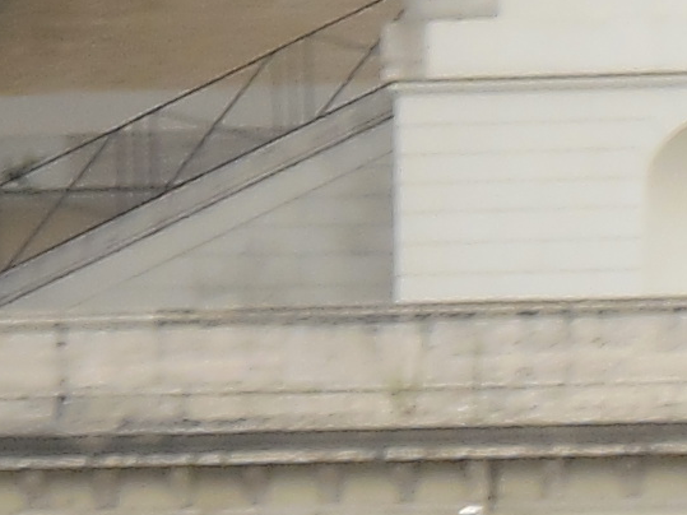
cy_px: 29
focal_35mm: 801
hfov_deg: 2.5
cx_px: 111
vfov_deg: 1.9
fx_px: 15893
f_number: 5.1
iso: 80
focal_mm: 19.6
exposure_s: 1/90
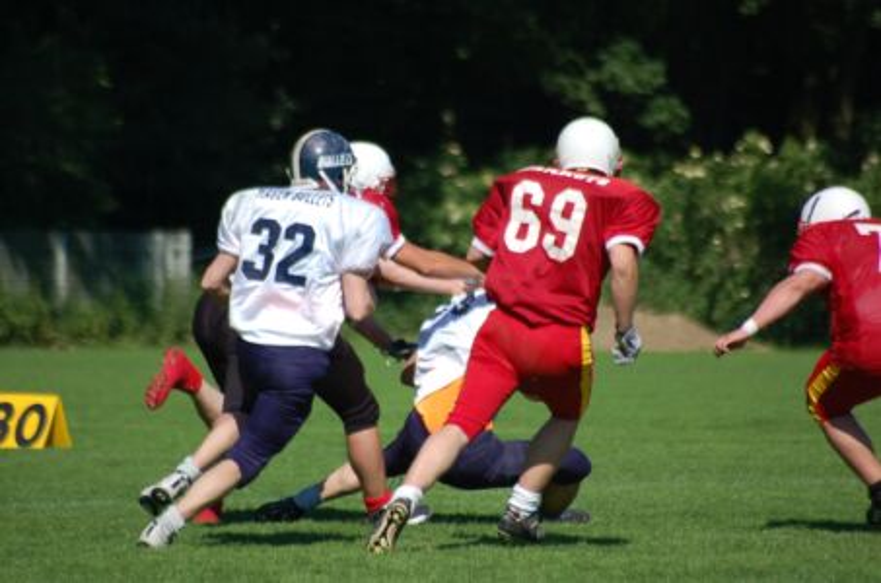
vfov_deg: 3.0
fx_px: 10989
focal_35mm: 450
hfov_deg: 4.6
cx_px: 440
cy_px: 292
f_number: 5.6
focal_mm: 300
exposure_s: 1/1000
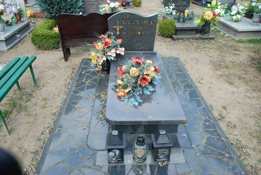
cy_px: 88
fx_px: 196
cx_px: 130
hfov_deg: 67.3
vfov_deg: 48.0
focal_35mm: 27
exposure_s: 1/125
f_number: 5.6
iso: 180
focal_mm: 18
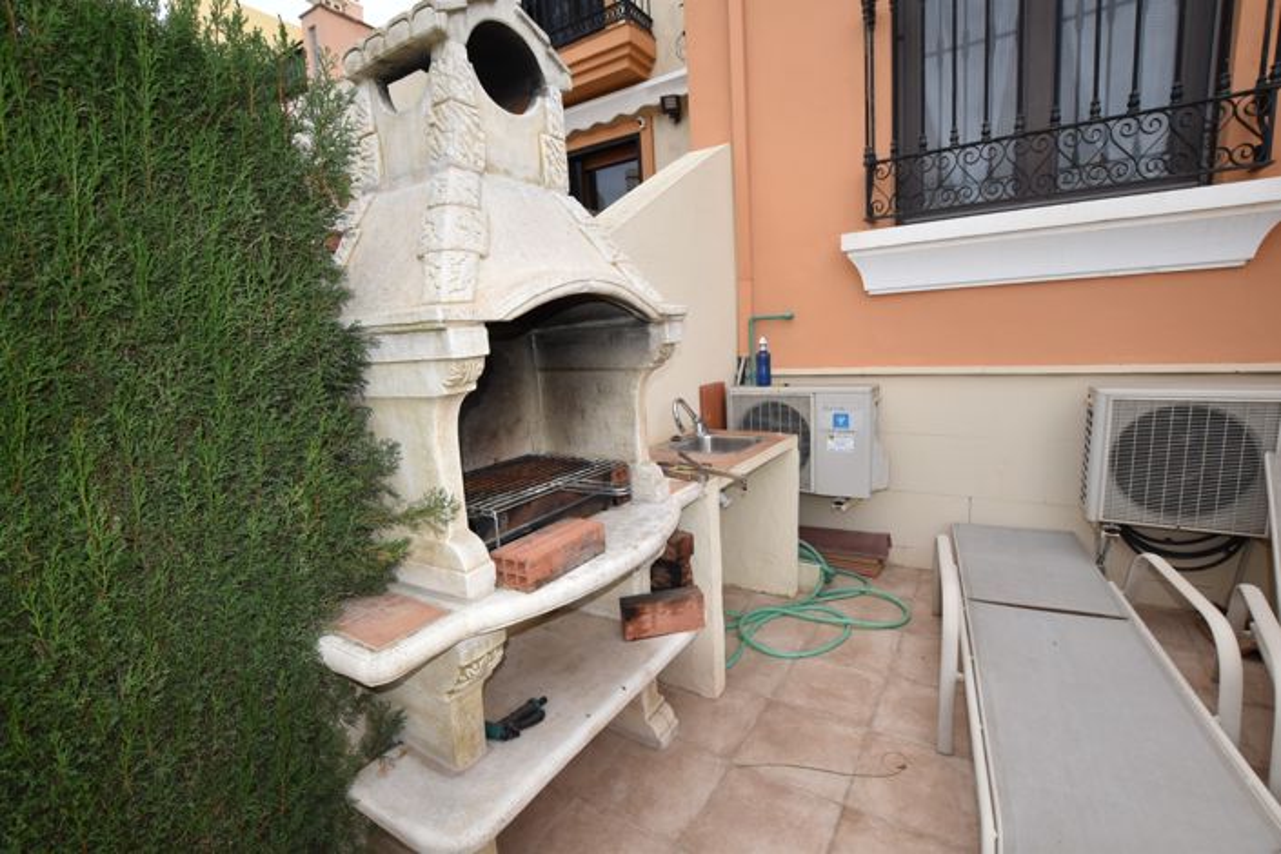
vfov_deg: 77.3
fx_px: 534
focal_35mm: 15
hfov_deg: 100.4
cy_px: 427
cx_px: 640
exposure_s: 1/200
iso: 400
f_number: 7.1
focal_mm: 10
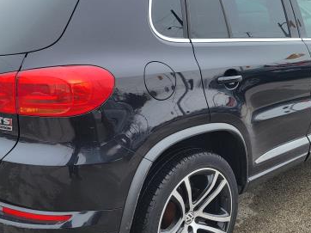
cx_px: 163
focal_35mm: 46
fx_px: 413
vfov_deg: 31.5
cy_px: 120
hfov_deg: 41.3
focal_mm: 5.4
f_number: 1.8
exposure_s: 1/195
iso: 40
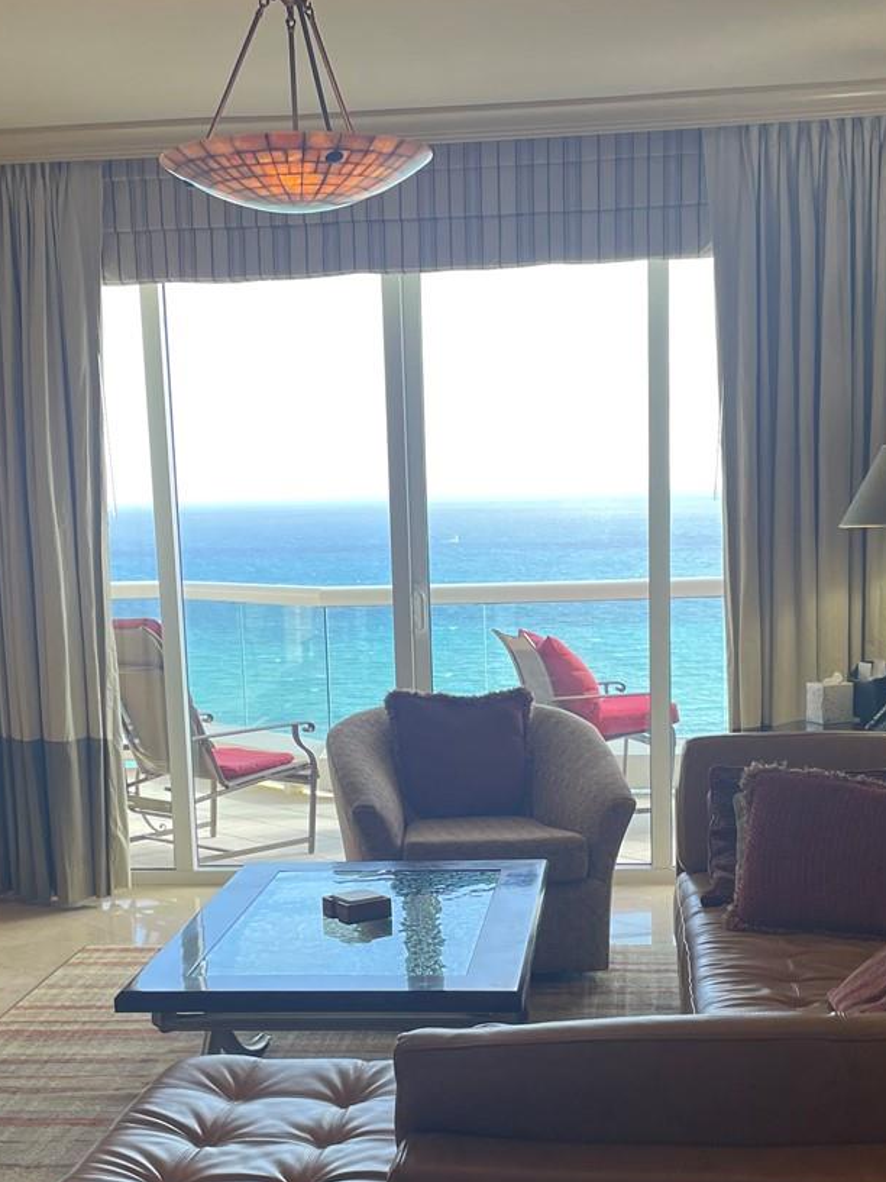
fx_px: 1740
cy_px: 814
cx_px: 420
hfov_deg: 28.6
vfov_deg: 37.0
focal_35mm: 51
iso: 50
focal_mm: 4.2
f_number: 1.6
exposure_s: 1/120
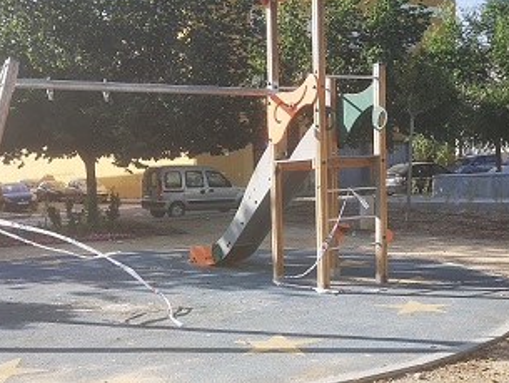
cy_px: 256
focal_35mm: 46
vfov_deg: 31.3
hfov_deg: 41.1
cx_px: 217
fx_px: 677
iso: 50
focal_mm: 3.95
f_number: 1.8
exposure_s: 1/902
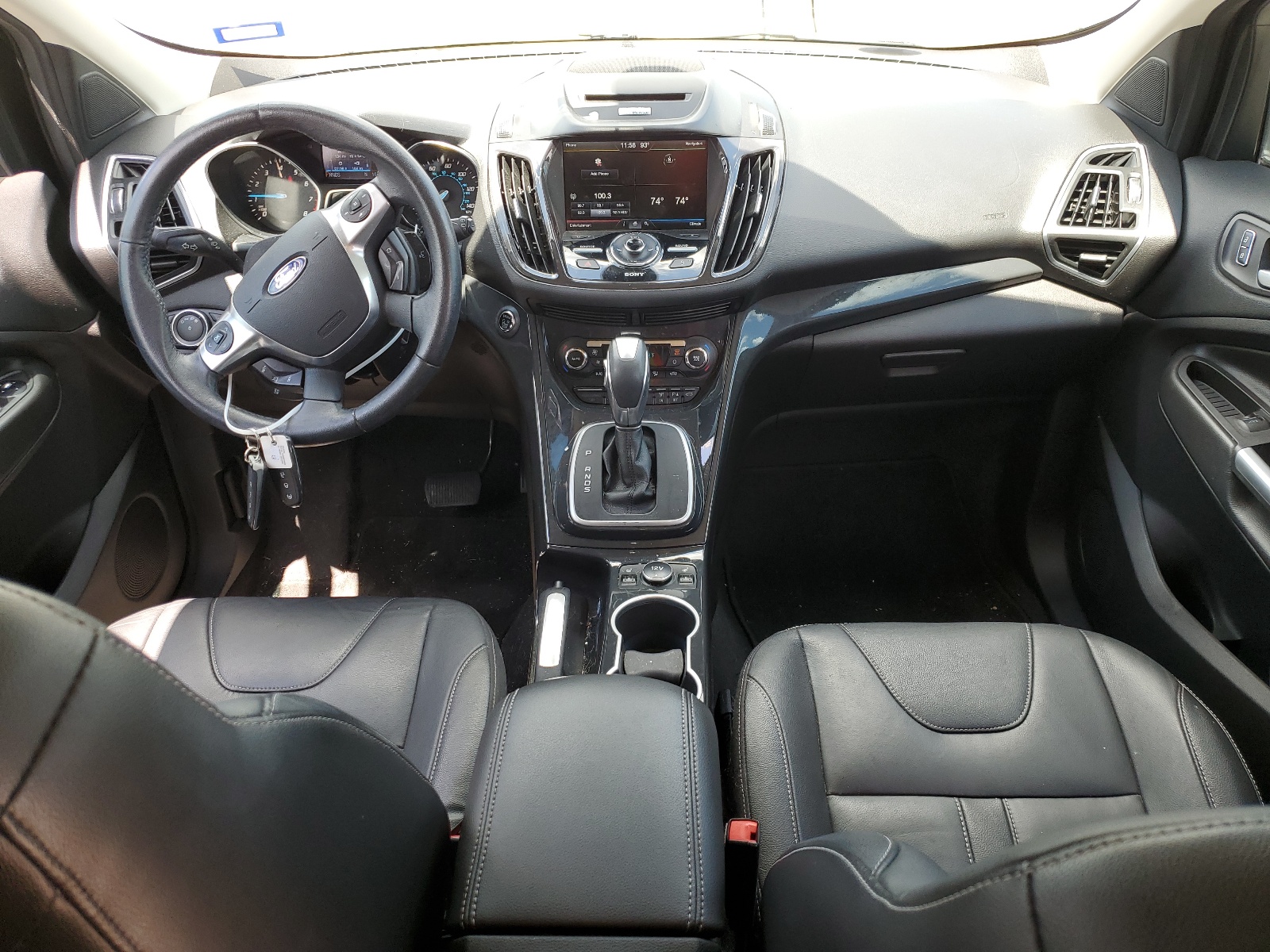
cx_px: 635
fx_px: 954
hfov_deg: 67.3
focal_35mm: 26
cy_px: 476
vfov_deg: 53.1
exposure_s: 1/167
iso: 50
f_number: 1.5
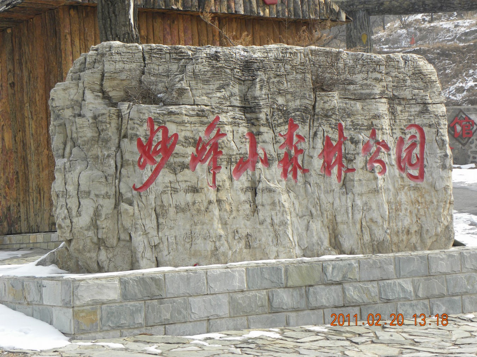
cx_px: 238
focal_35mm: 85
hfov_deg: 23.0
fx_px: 1171
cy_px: 178
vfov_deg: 17.4
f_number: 4.5
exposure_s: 1/223
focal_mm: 15.1
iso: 64
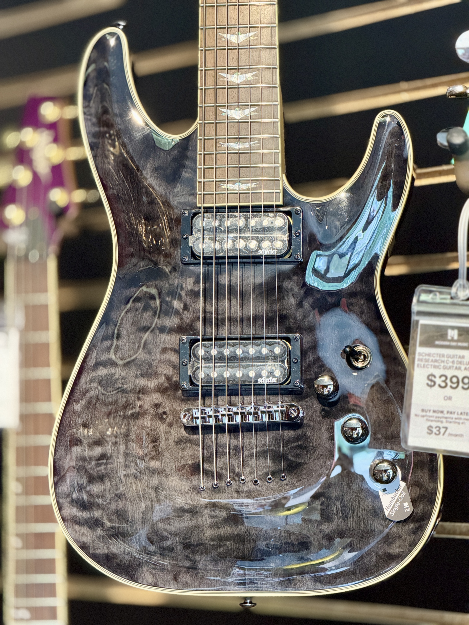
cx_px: 234
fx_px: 2168
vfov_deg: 16.4
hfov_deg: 12.3
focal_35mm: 120
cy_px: 312
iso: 640
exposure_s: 1/60
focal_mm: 15.66
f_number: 2.8
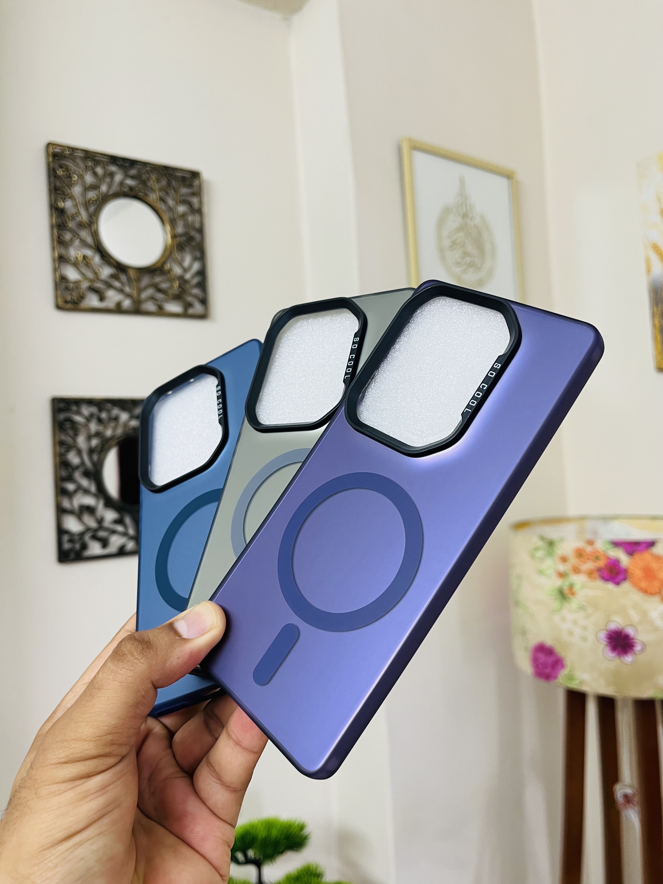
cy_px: 442
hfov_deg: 53.1
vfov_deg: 67.3
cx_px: 332
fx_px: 664
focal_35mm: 26
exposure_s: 1/50
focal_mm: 5.1
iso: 64
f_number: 1.6
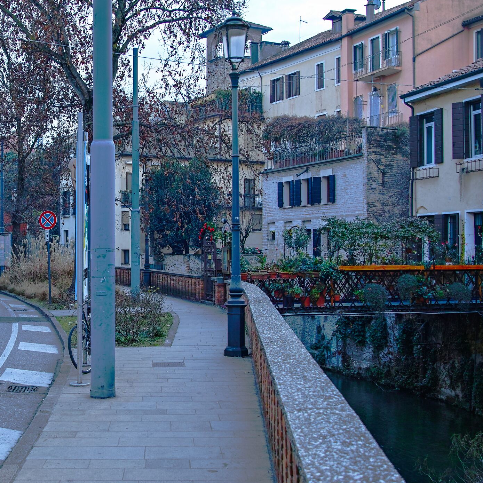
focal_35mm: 47
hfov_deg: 35.1
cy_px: 254
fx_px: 742
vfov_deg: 36.1
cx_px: 111
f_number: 2.8
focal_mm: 24
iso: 100
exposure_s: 1/40
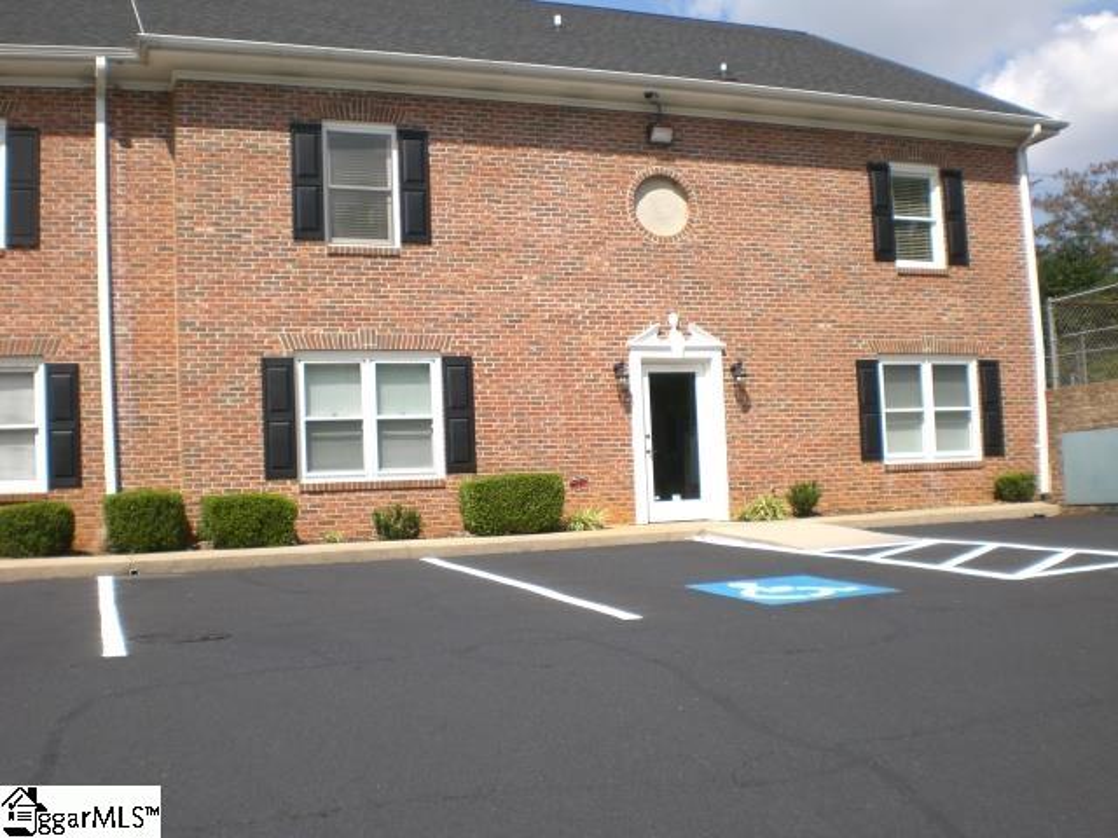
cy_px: 419
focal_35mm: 38
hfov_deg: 49.0
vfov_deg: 37.7
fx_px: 1227
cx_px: 559
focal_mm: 6.3
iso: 50
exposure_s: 1/400
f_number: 4.4
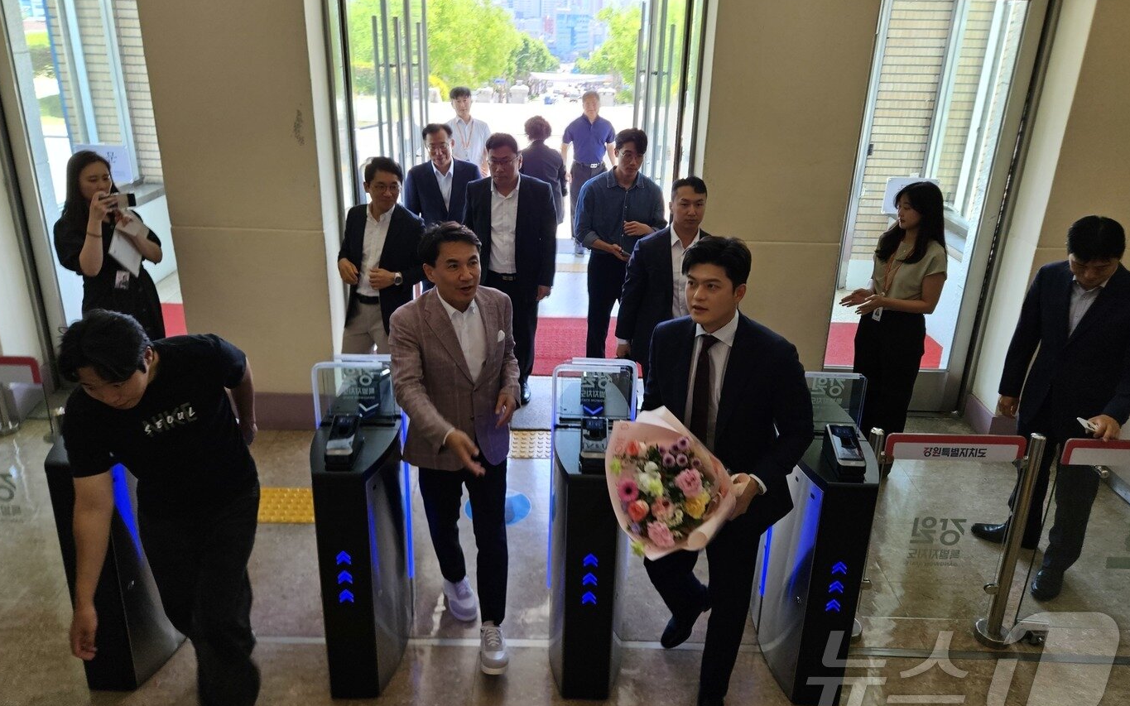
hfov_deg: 72.5
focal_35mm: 25
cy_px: 308
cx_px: 556
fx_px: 770
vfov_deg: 49.2
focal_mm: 5.4
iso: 64
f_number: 1.8
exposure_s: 1/120
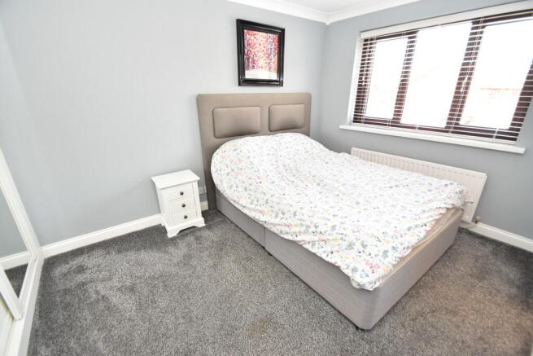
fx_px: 222
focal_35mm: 15
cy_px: 178
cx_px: 266
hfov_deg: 100.4
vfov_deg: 77.4
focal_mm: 10
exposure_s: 1/80
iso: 800
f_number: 4.5
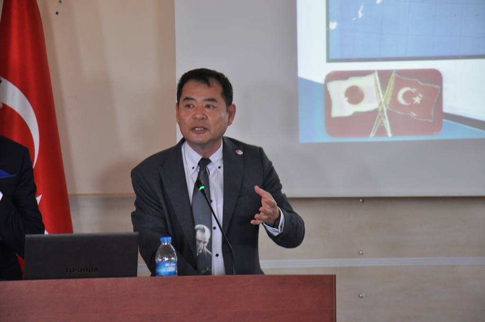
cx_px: 242
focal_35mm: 142
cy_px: 161
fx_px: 1917
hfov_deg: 14.4
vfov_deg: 9.6
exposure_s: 1/15
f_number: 5.3
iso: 800
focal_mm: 95
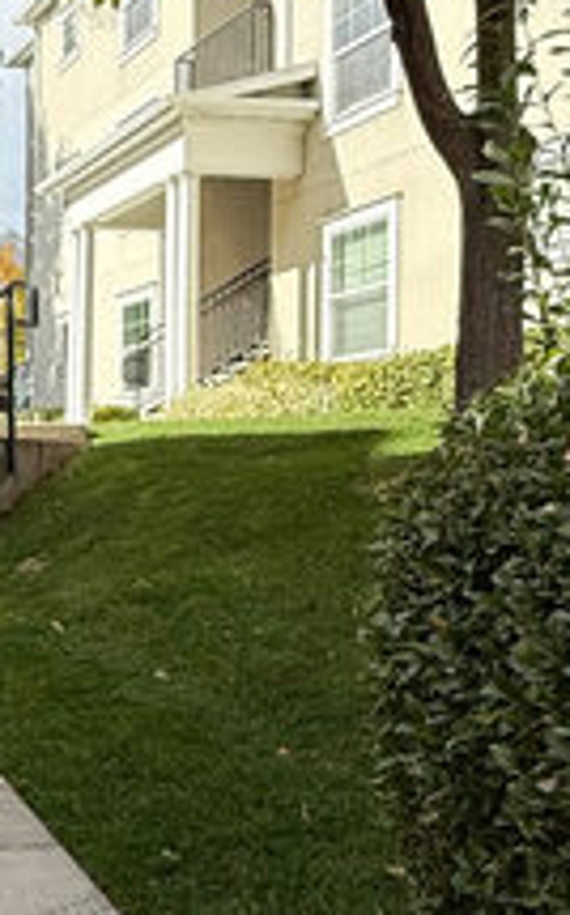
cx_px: -208
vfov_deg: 38.2
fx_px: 1320
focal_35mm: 53
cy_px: 515
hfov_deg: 21.6
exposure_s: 1/1464
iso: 64
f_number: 2.2
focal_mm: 2.22
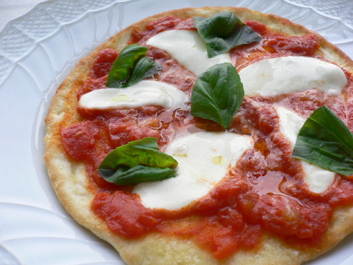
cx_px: 176
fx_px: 357
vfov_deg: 40.7
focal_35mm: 35
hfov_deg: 52.6
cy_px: 132
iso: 100
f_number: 2.8
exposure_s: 1/30
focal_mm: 5.8
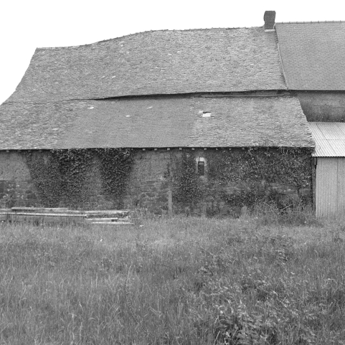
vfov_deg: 14.3
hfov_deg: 14.3
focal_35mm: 122
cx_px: 180
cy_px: 166
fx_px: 1376
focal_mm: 60
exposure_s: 1/60
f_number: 8
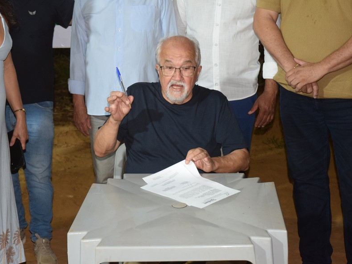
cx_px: 164
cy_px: 134
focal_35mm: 66
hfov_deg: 29.4
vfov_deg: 22.3
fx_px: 671
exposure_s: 1/60
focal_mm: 40
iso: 1400
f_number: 4.2
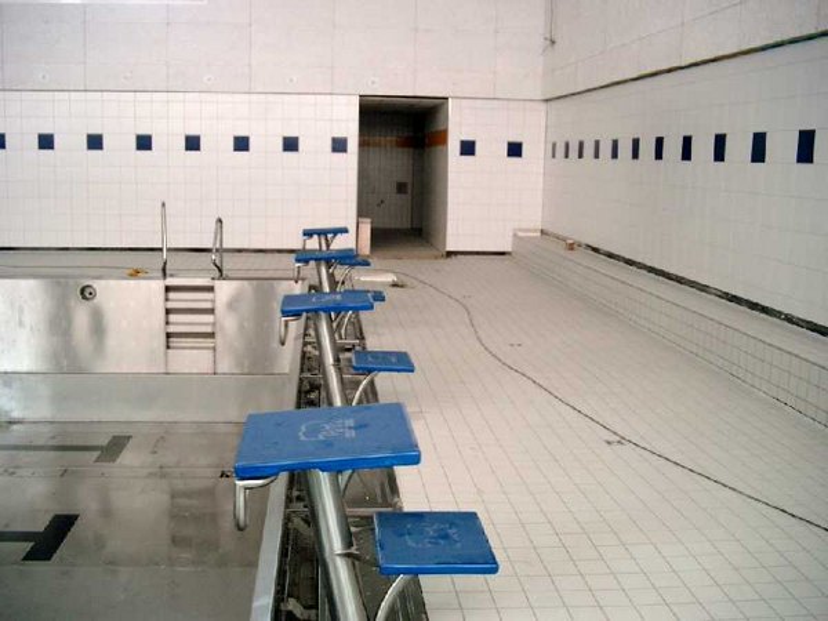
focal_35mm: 37
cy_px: 310
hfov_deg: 50.1
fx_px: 885
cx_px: 414
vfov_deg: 38.7
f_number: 2.6
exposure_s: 1/100
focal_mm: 7.6
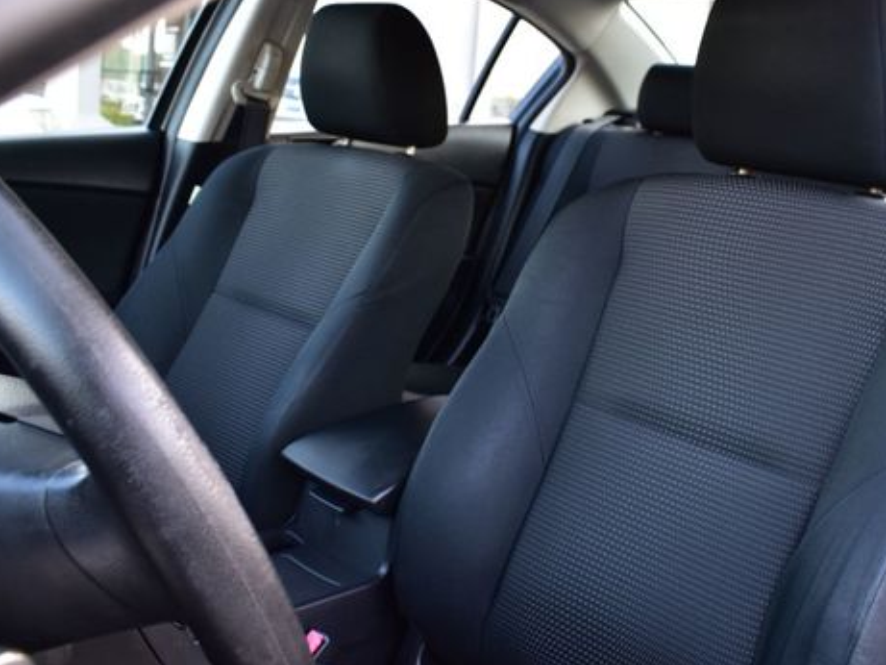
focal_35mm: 36
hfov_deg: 50.9
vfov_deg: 39.7
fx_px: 922
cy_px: 308
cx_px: 540
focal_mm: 18
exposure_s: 1/25
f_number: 7.1
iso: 400
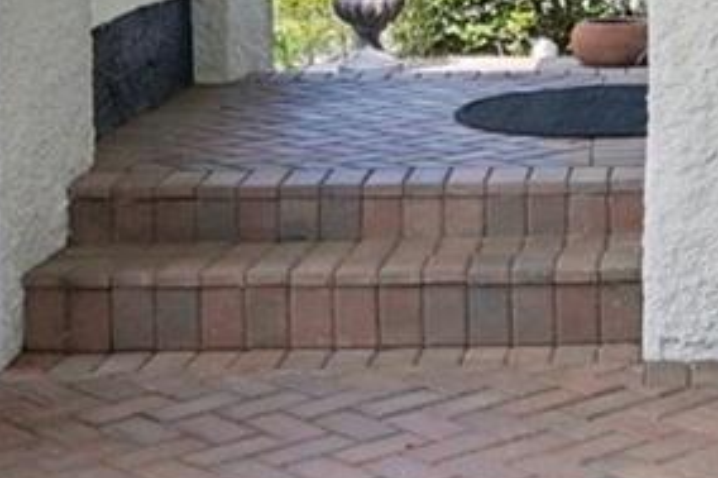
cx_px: 786
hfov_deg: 18.4
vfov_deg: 12.3
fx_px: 2133
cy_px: -205
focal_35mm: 107
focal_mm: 19
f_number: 8
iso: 400
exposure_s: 1/250
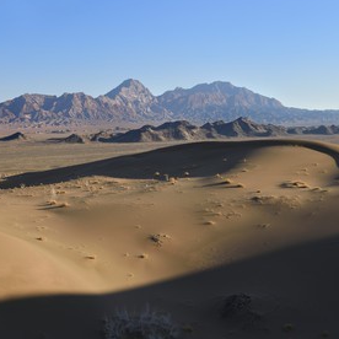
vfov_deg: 27.7
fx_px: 687
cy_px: 168
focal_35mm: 62
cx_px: 166
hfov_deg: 27.7
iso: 200
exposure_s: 1/250
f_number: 9
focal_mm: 48
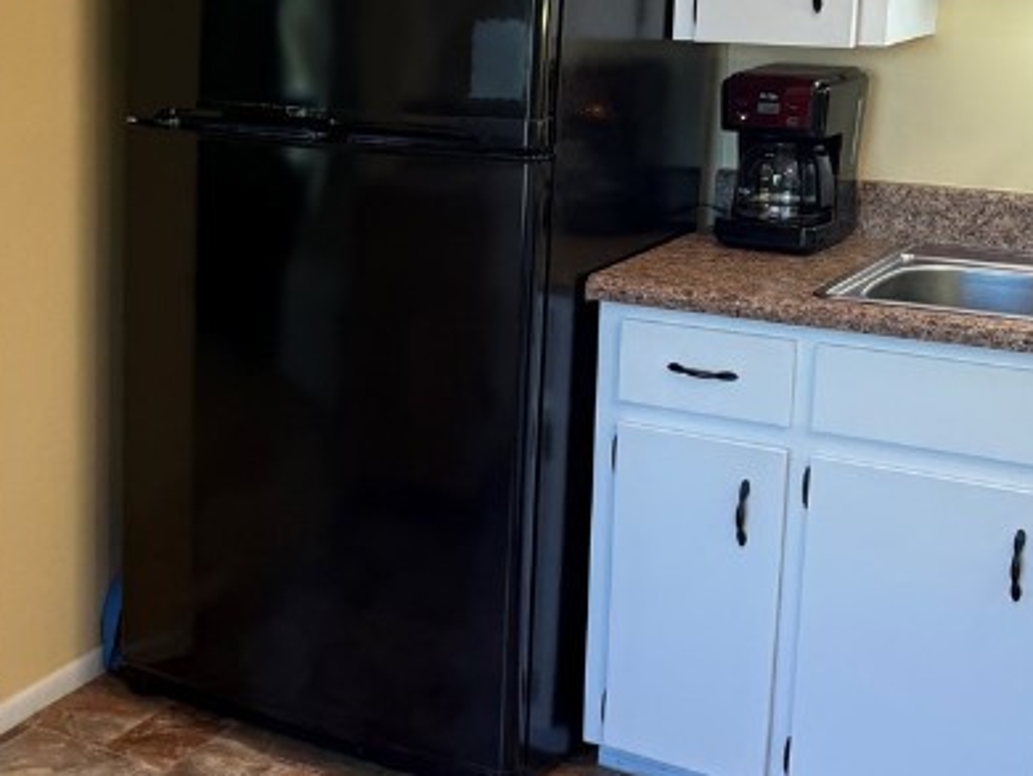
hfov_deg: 29.0
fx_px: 1881
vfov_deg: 23.2
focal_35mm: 63
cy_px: 270
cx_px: 26
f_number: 1.78
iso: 80
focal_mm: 6.76
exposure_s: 1/120
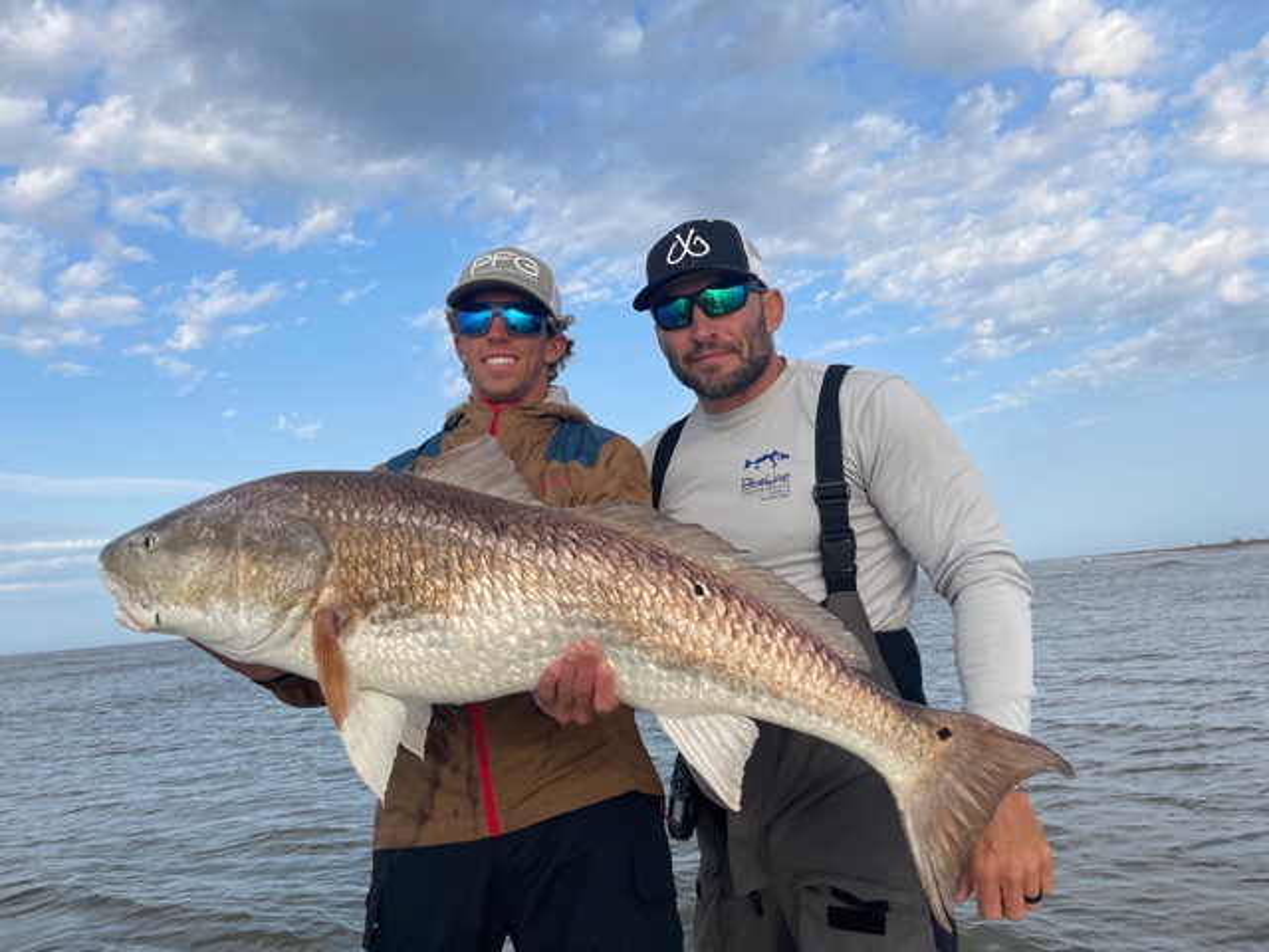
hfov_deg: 67.3
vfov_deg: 53.1
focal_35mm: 26
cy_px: 476
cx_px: 634
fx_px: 953
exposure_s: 1/2336
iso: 32
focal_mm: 5.1
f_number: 1.6
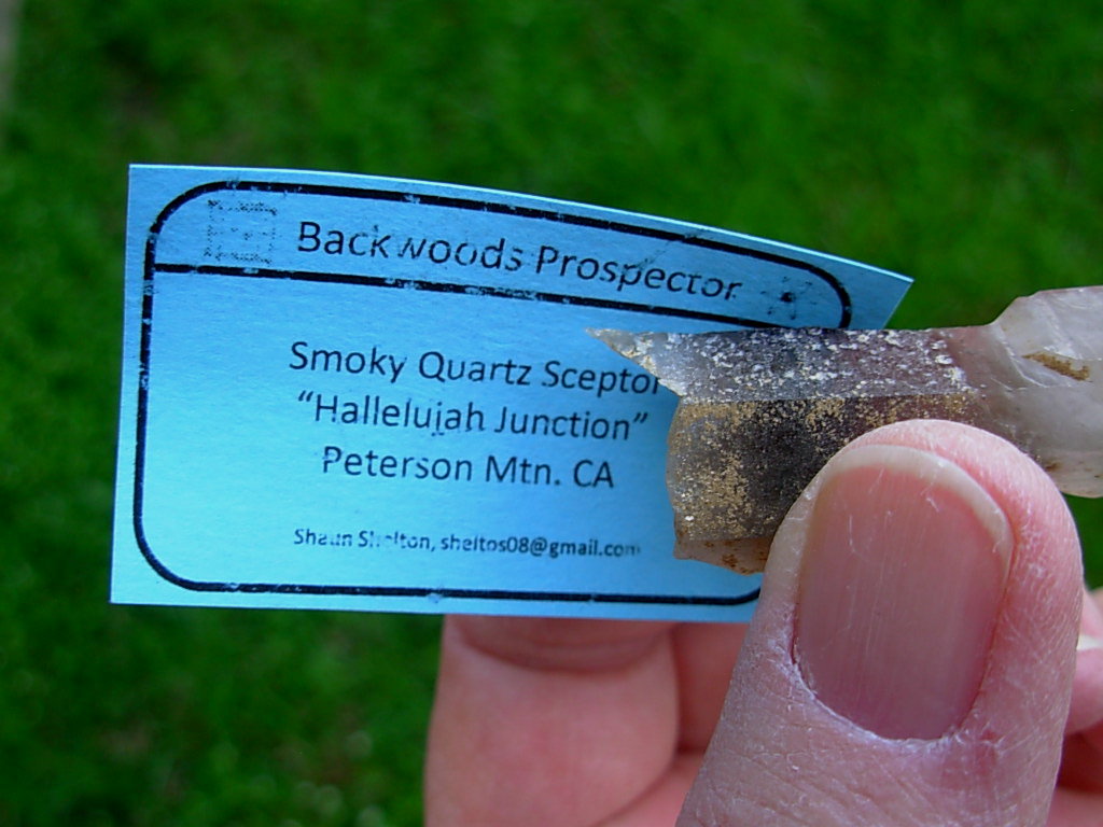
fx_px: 1211
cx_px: 552
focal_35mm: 38
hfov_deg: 49.0
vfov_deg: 37.7
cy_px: 414
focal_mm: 6.3
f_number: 2.9
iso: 50
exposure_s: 1/136
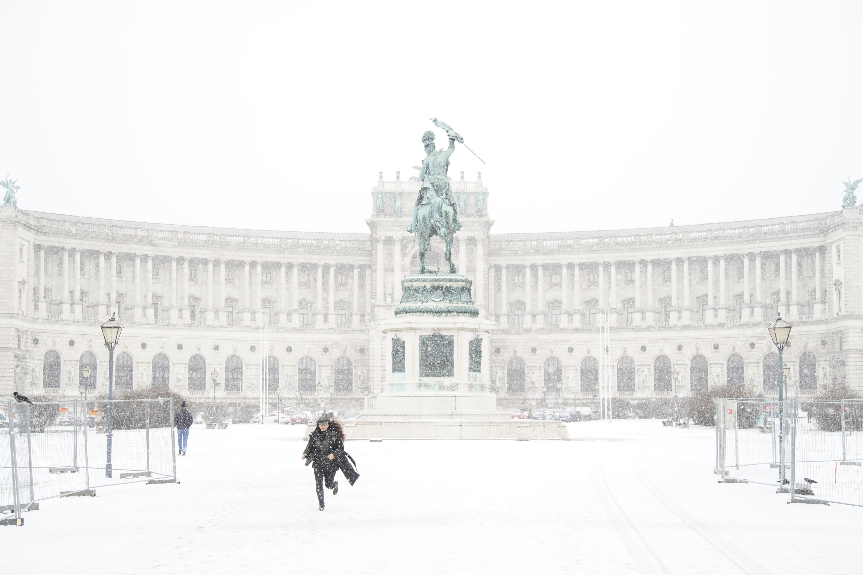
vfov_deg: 27.5
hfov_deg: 40.3
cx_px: 432
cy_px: 288
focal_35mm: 49
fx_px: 1175
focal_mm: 49
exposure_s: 1/160
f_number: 8
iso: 800
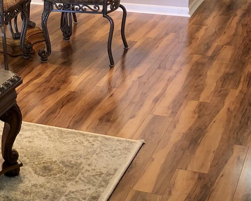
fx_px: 706
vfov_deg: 15.9
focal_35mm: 95
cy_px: 2
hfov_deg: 19.4
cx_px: -14
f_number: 1.8
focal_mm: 3.99
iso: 40
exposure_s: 1/15
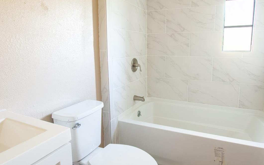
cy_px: 74
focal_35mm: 23
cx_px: 143
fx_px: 165
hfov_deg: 77.0
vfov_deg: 52.9
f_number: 10
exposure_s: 1/20
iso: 400
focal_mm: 10
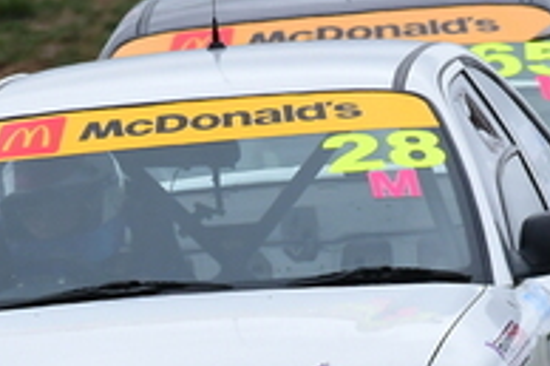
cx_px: -9
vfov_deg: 0.4
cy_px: 203
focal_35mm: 3087
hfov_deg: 0.7
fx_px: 47121
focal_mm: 500
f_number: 13
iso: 640
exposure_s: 1/640
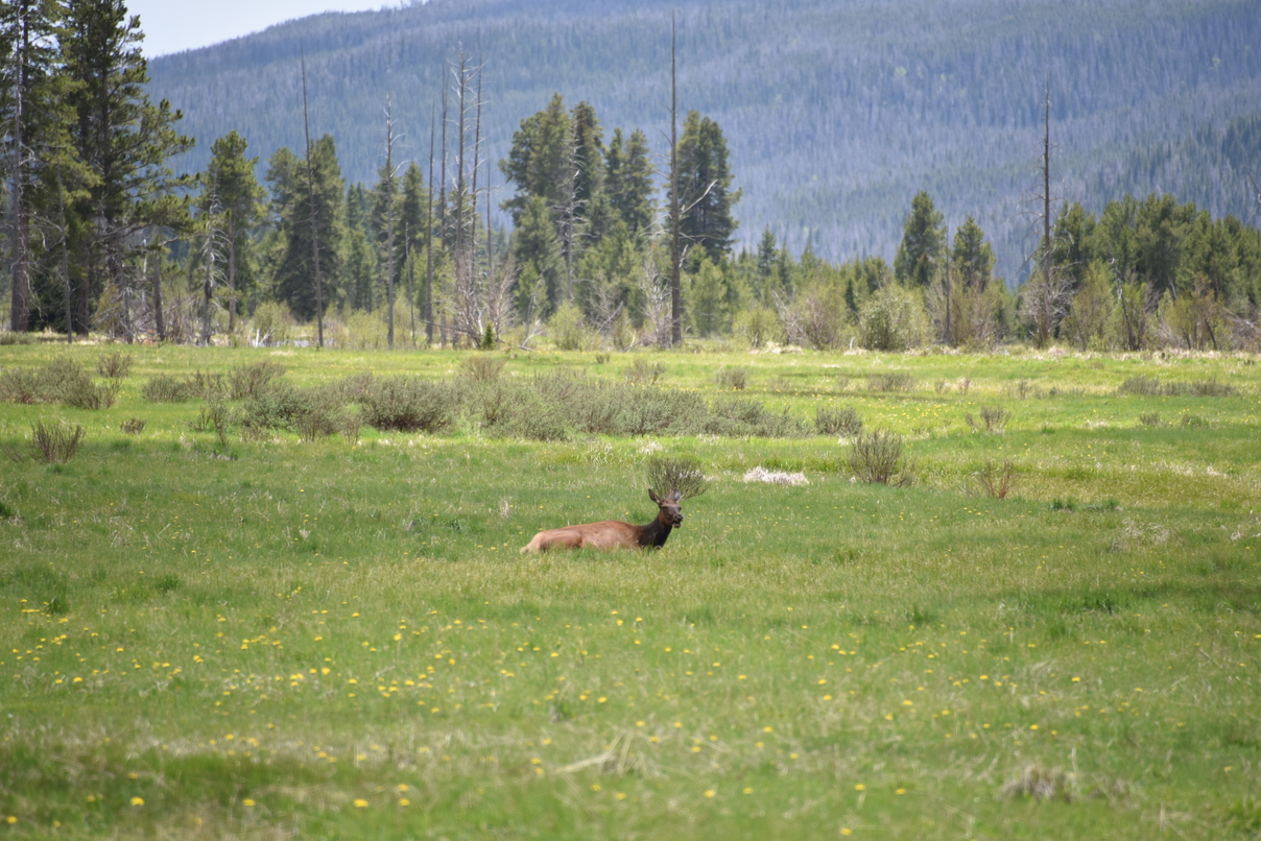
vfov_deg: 4.3
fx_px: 11141
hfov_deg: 6.5
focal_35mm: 318
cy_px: 425
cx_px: 648
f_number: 5.6
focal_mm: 300
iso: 320
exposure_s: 1/640
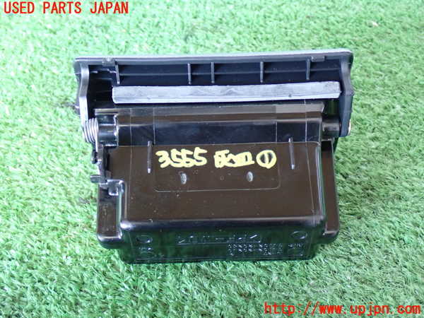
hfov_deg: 35.5
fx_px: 661
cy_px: 159
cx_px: 212
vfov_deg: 27.0
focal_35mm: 54
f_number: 3.3
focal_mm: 9.65
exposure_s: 1/13
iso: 800
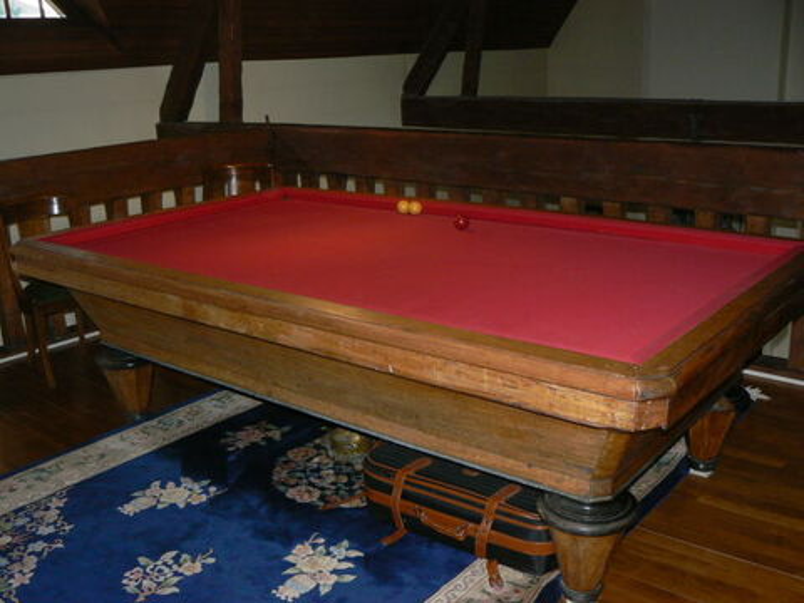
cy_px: 302
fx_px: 836
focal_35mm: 36
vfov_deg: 39.7
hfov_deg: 51.4
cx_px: 402
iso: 160
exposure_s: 1/40
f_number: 2.8
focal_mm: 6
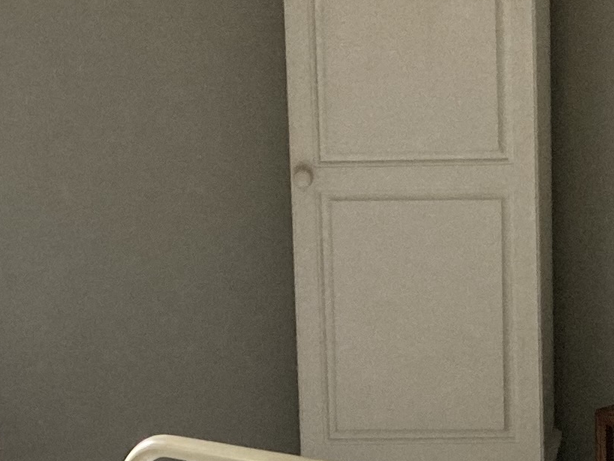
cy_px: 403
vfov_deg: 10.7
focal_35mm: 138
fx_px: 2448
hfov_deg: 14.2
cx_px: 472
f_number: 1.8
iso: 400
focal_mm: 3.99
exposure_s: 1/39
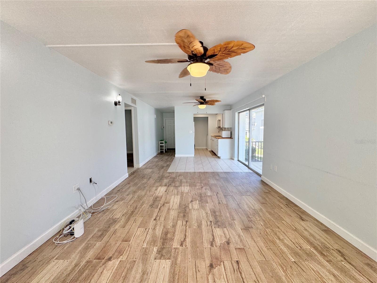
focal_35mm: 14
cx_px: 188
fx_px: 152
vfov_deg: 85.7
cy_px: 142
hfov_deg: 102.1
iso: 64
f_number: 2.2
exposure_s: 1/120
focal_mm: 2.22
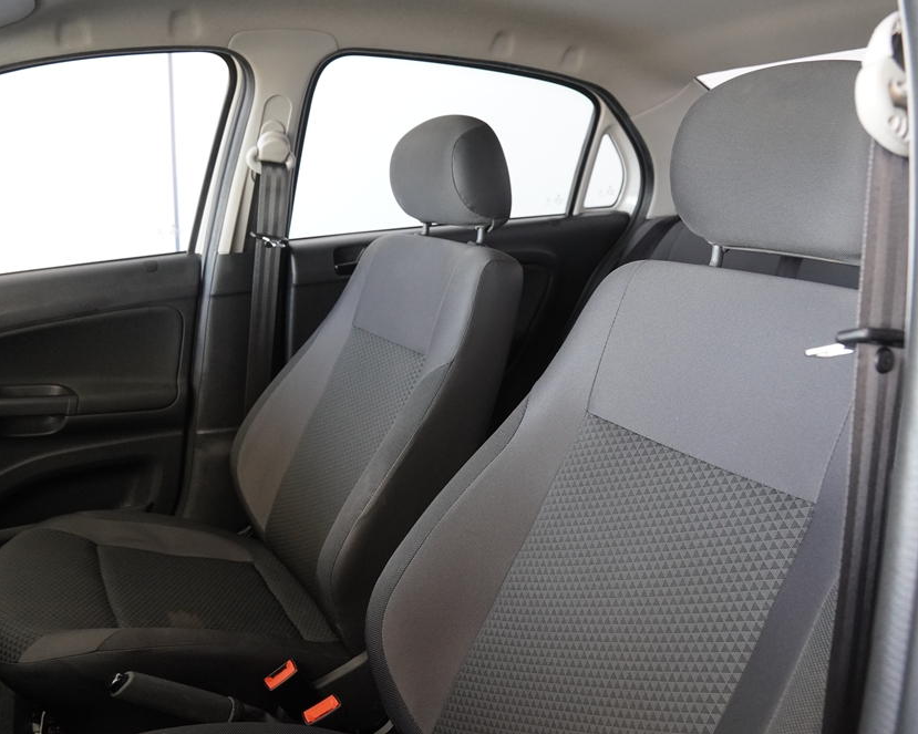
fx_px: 804
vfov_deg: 49.1
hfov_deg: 59.3
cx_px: 405
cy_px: 360
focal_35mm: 30
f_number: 3.5
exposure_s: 1/160
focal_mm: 17
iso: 1600
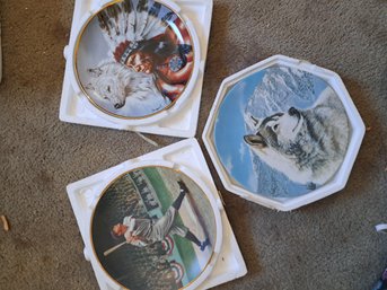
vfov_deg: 56.8
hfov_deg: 71.6
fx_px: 268
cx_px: 194
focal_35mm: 24
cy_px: 145
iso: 500
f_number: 1.8
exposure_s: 1/60
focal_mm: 5.23
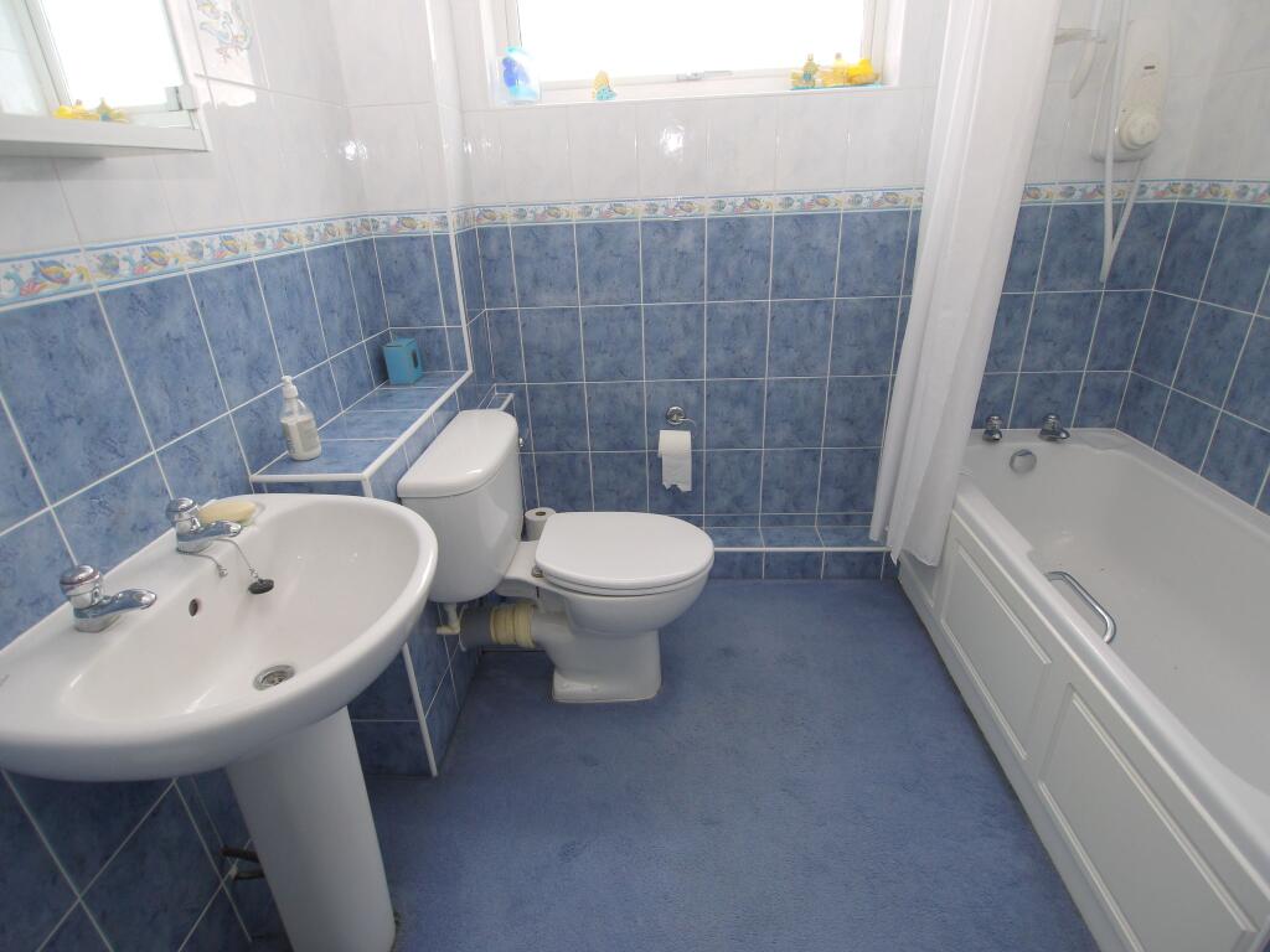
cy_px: 476
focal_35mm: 18
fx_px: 660
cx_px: 635
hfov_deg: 87.8
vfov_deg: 71.6
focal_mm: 9
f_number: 4
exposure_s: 1/60
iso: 100
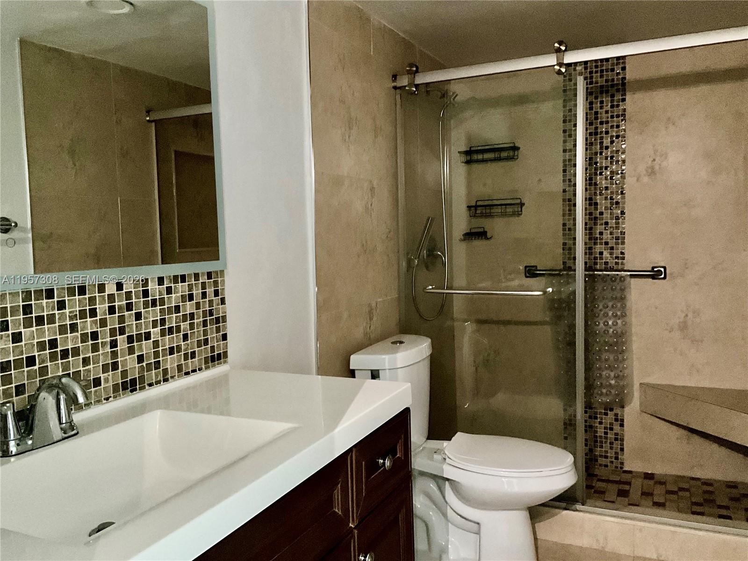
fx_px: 627
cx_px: 374
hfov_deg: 61.7
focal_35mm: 29
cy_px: 280
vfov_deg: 48.2
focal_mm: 3
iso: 640
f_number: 1.8
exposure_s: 1/25
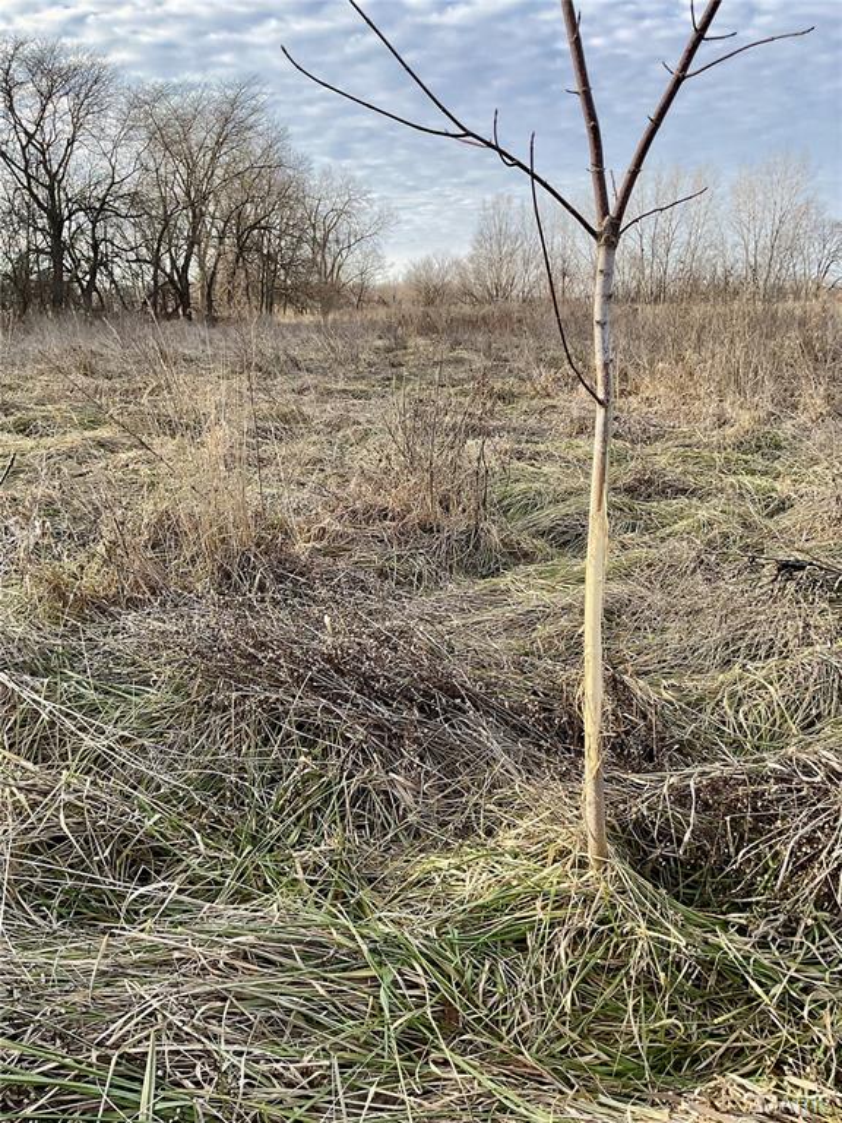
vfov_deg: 61.7
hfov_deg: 48.2
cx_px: 421
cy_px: 562
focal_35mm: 29
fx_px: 941
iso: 16
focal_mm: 3
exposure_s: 1/370
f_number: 1.8
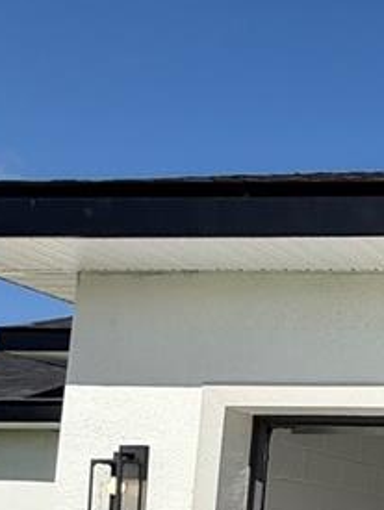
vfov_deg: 30.0
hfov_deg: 17.1
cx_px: 781
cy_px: 478
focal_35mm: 61
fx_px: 900
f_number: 2.2
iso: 50
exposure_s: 1/2841
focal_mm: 2.22
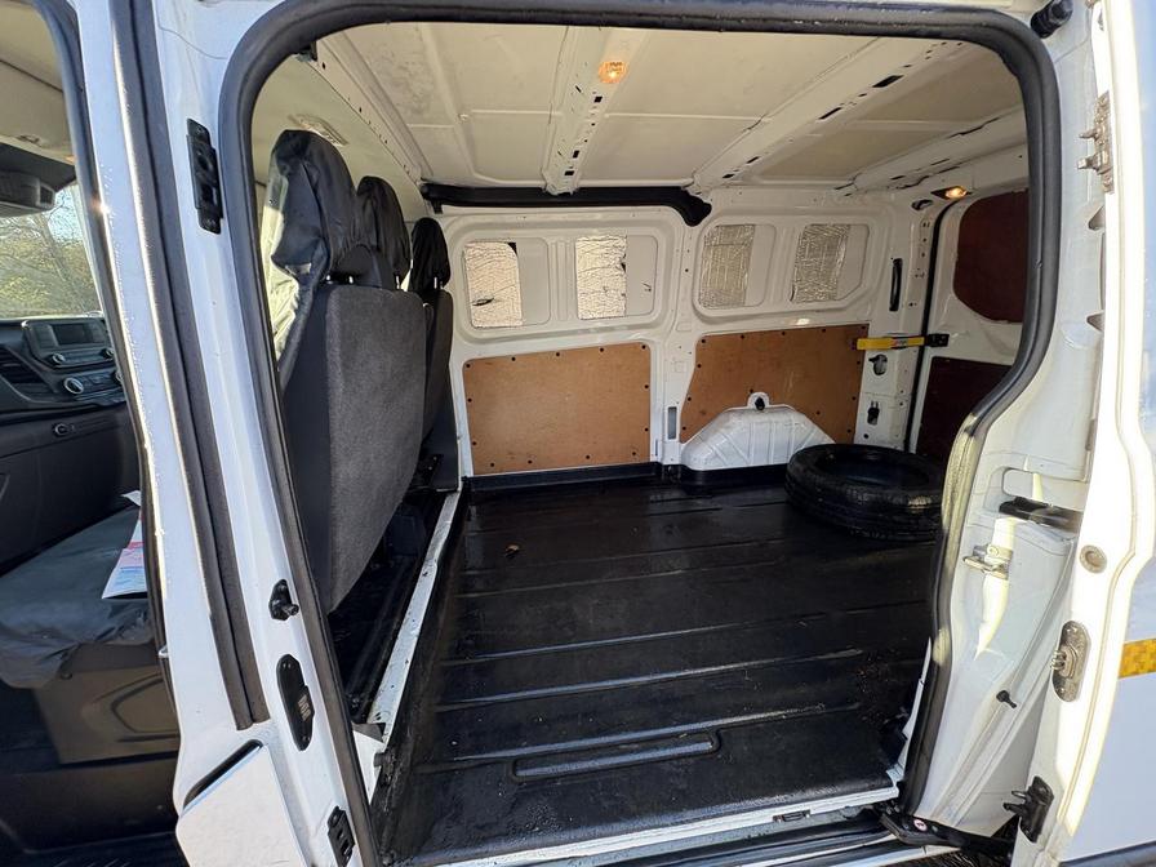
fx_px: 468
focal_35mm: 14
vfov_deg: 85.7
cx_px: 578
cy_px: 434
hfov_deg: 102.1
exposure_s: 1/99
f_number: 2.2
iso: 160
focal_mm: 2.22
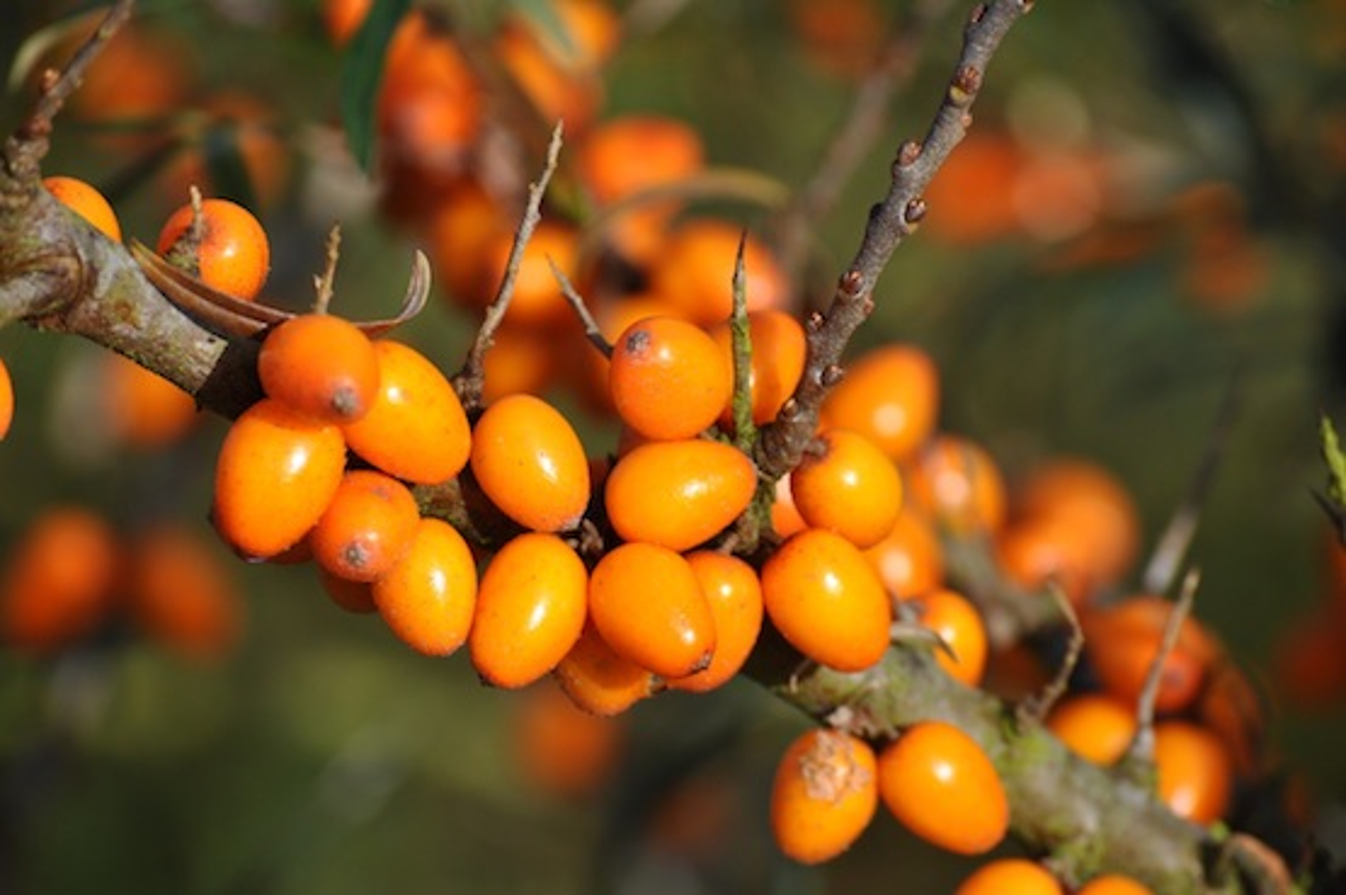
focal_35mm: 240
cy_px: 448
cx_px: 673
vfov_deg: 5.7
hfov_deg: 8.6
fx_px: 8965
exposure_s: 1/800
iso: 200
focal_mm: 160
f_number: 8
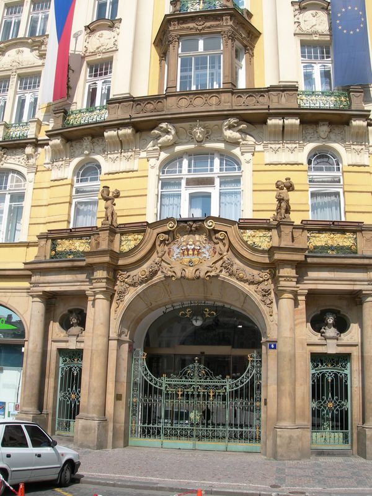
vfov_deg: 49.0
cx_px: 186
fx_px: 544
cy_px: 248
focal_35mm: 38
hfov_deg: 37.7
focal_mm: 7.8
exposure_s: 1/552
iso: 50
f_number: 4.8
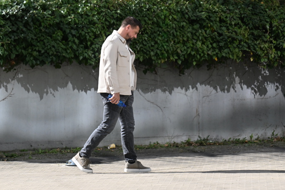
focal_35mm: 262
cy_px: 95
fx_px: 2074
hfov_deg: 7.9
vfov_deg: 5.2
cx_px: 142
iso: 2500
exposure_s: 1/10000
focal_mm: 175
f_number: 4.5
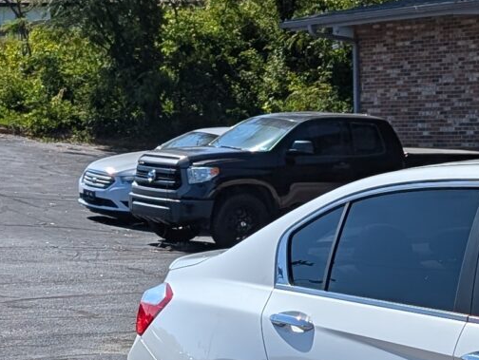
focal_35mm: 122
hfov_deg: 15.2
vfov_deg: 12.0
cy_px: 378
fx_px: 1690
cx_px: 666
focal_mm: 6.9
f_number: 1.68
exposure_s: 1/1558
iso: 20
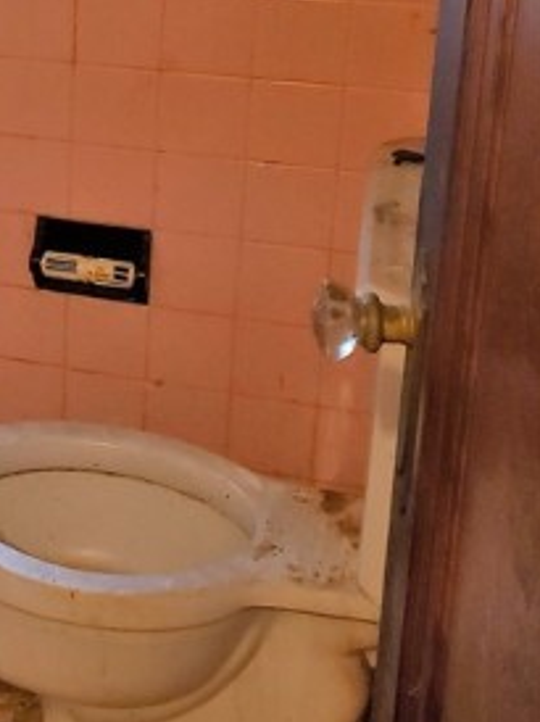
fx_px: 1521
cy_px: 76
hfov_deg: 18.4
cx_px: -213
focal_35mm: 73
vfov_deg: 25.9
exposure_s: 1/60
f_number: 1.5
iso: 320
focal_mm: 4.3
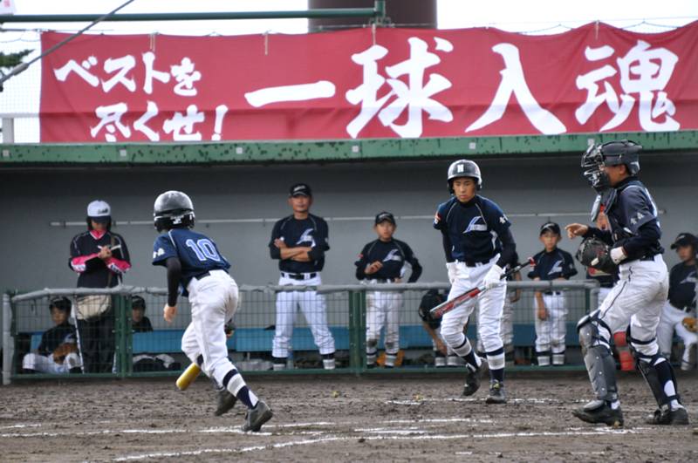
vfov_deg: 3.0
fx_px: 8713
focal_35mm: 450
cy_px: 232
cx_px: 349
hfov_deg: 4.6
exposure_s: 1/400
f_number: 5.6
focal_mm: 300
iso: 1600
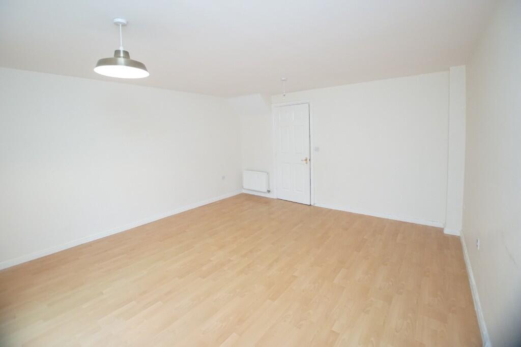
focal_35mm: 15
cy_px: 174
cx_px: 260
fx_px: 217
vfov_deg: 77.3
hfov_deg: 100.4
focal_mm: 10
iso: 2500
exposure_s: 1/160
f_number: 3.5
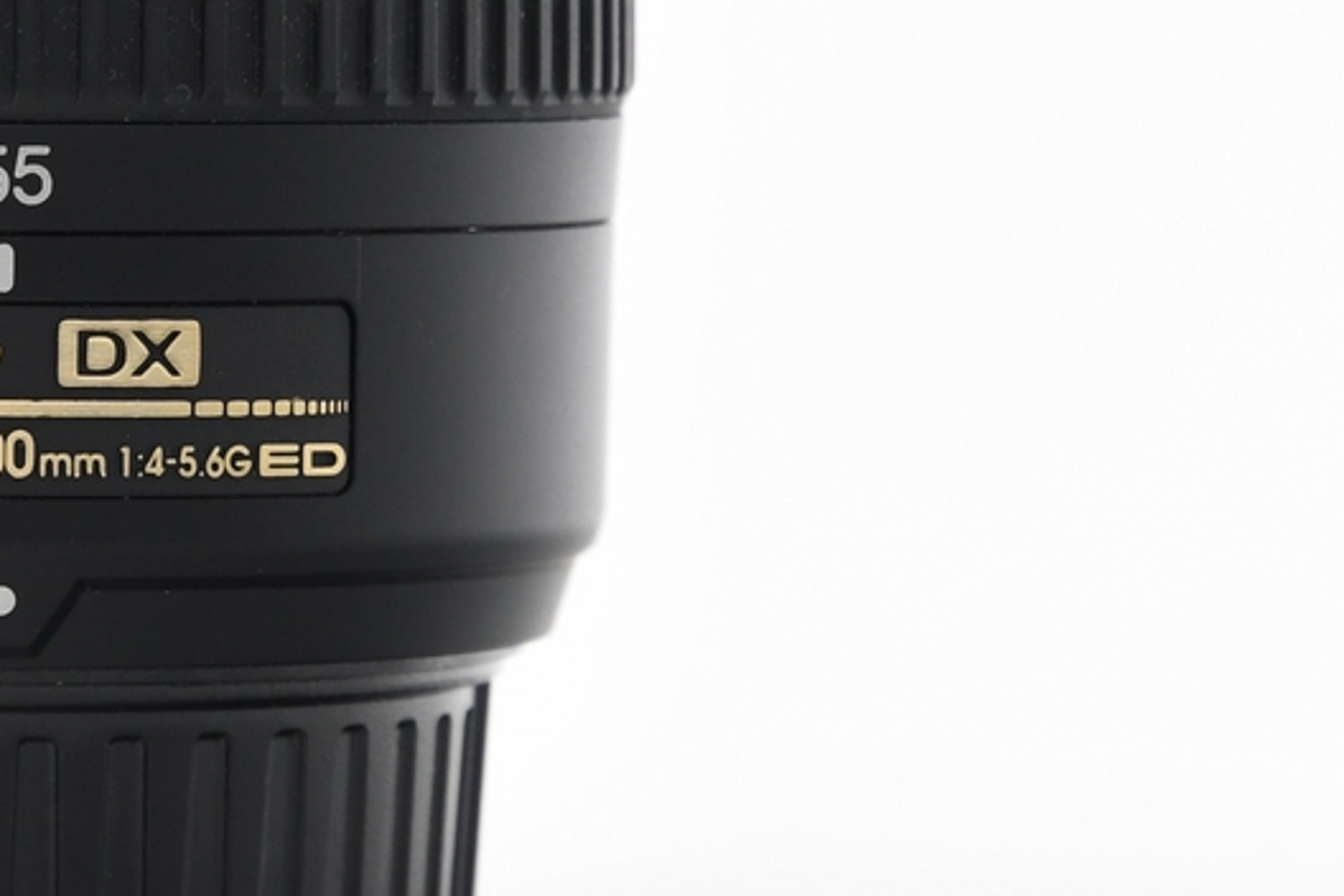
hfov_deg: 6.0
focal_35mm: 341
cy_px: 31
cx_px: -59
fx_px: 12730
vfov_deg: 4.0
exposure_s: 1/160
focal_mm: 80
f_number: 8
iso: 1000
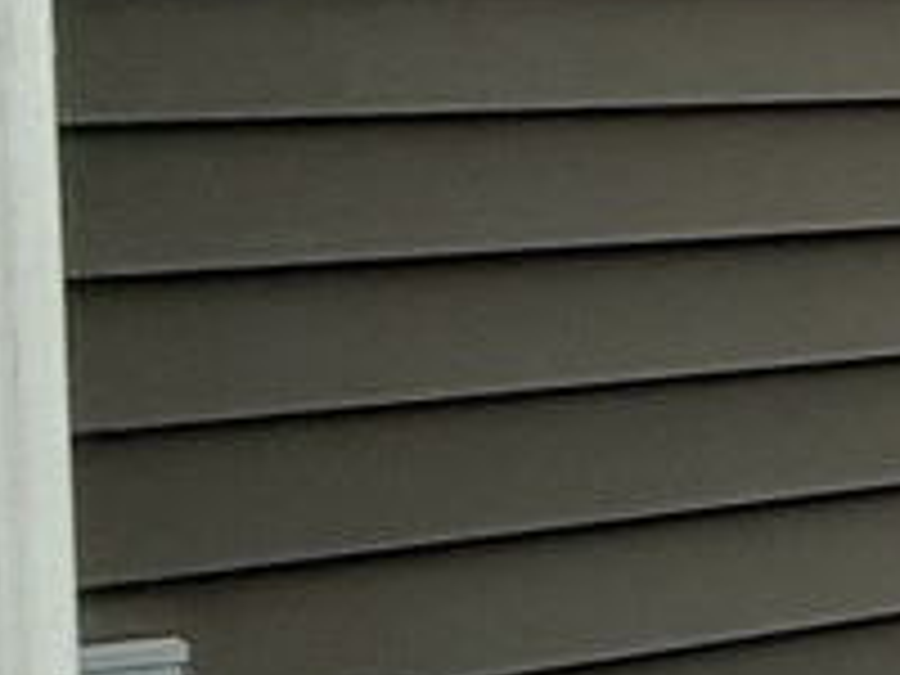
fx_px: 2626
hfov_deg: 10.0
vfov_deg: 14.5
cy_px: 36
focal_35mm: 101
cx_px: 3042
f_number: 2.2
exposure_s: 1/333
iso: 50
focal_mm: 2.22
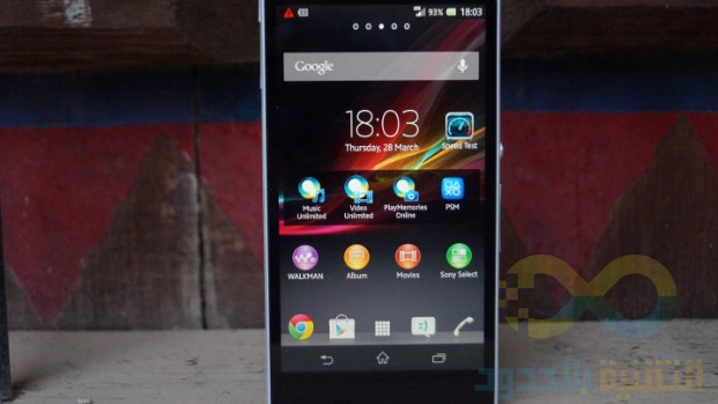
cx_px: 356
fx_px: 876
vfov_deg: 25.9
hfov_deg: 44.6
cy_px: 187
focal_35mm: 46
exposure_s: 1/50
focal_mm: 28
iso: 1600
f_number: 4.5
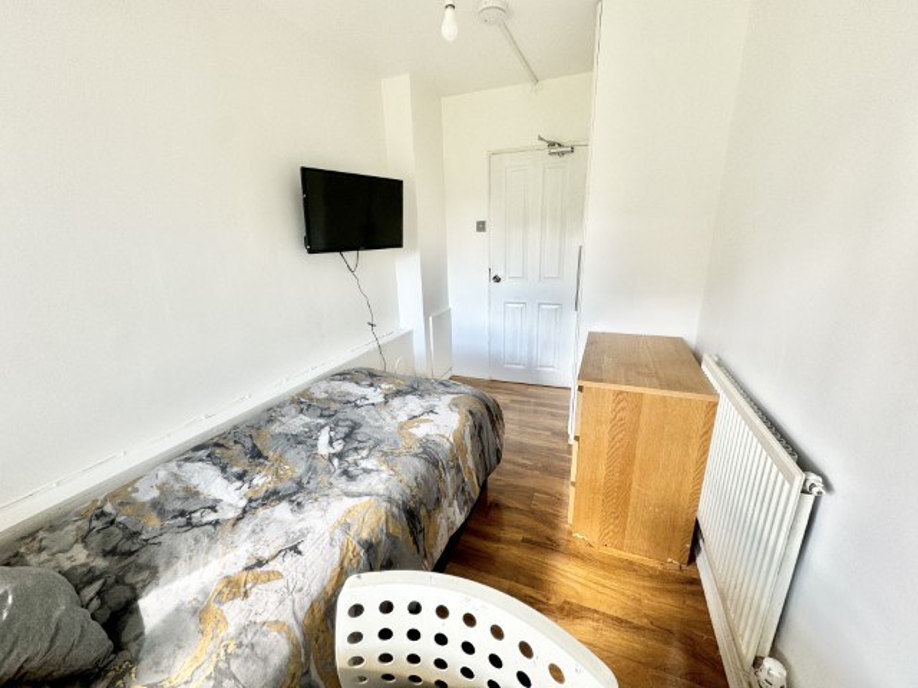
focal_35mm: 14
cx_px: 459
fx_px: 371
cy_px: 344
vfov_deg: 85.7
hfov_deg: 102.1
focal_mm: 2.22
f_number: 2.2
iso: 125
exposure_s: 1/99
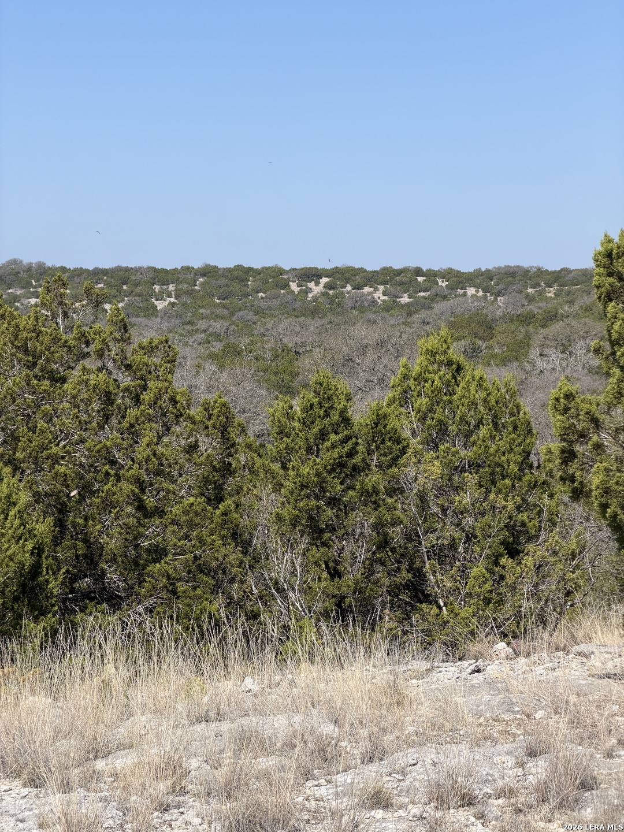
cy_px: 416
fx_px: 2404
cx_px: 312
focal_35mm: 100
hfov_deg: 14.8
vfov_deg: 19.6
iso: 25
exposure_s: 1/638
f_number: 2.8
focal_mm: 16.89
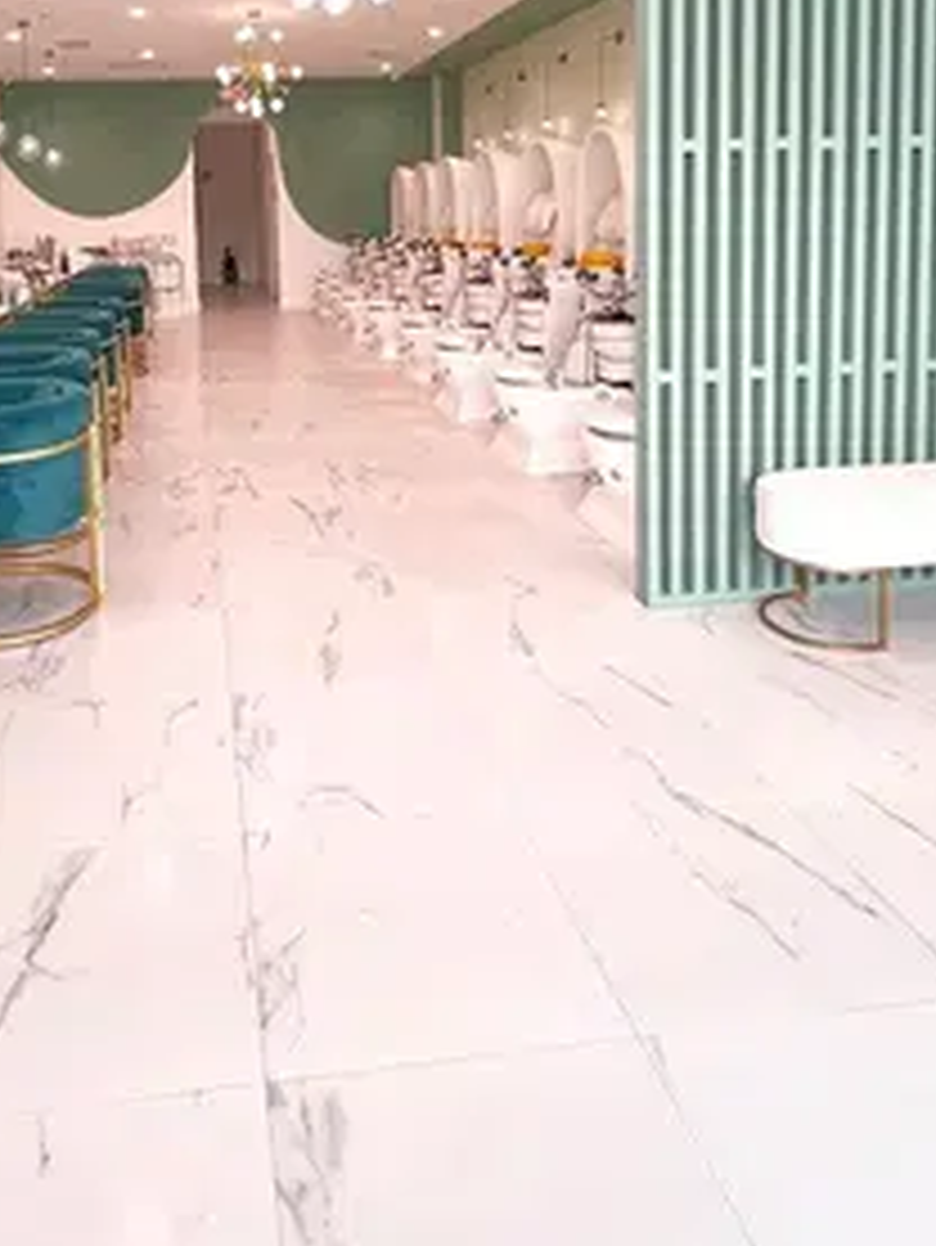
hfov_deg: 53.5
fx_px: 901
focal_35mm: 25
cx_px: 288
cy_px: 290
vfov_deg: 64.6
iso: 160
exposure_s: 1/60
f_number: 1.8
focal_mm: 1.57
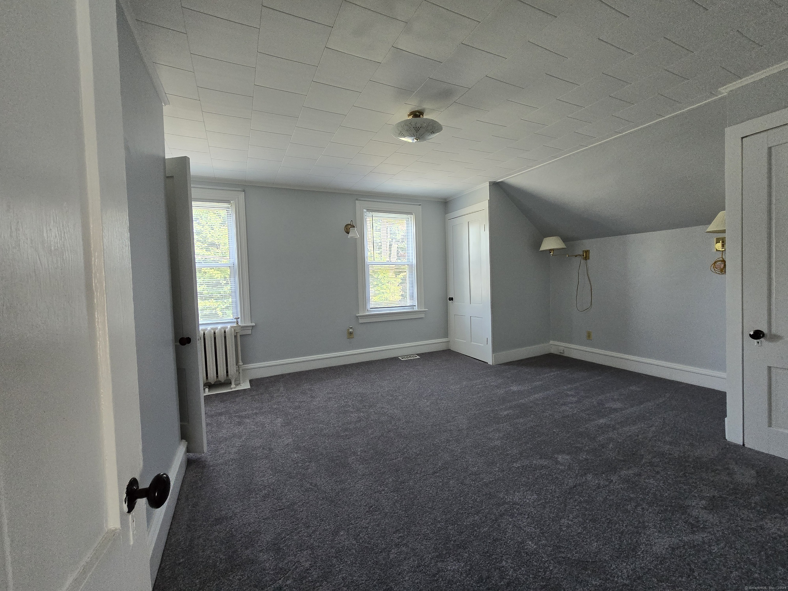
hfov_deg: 106.2
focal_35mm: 13
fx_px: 296
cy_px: 296
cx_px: 394
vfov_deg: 89.9
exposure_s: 1/100
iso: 320
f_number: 2.2
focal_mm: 2.2
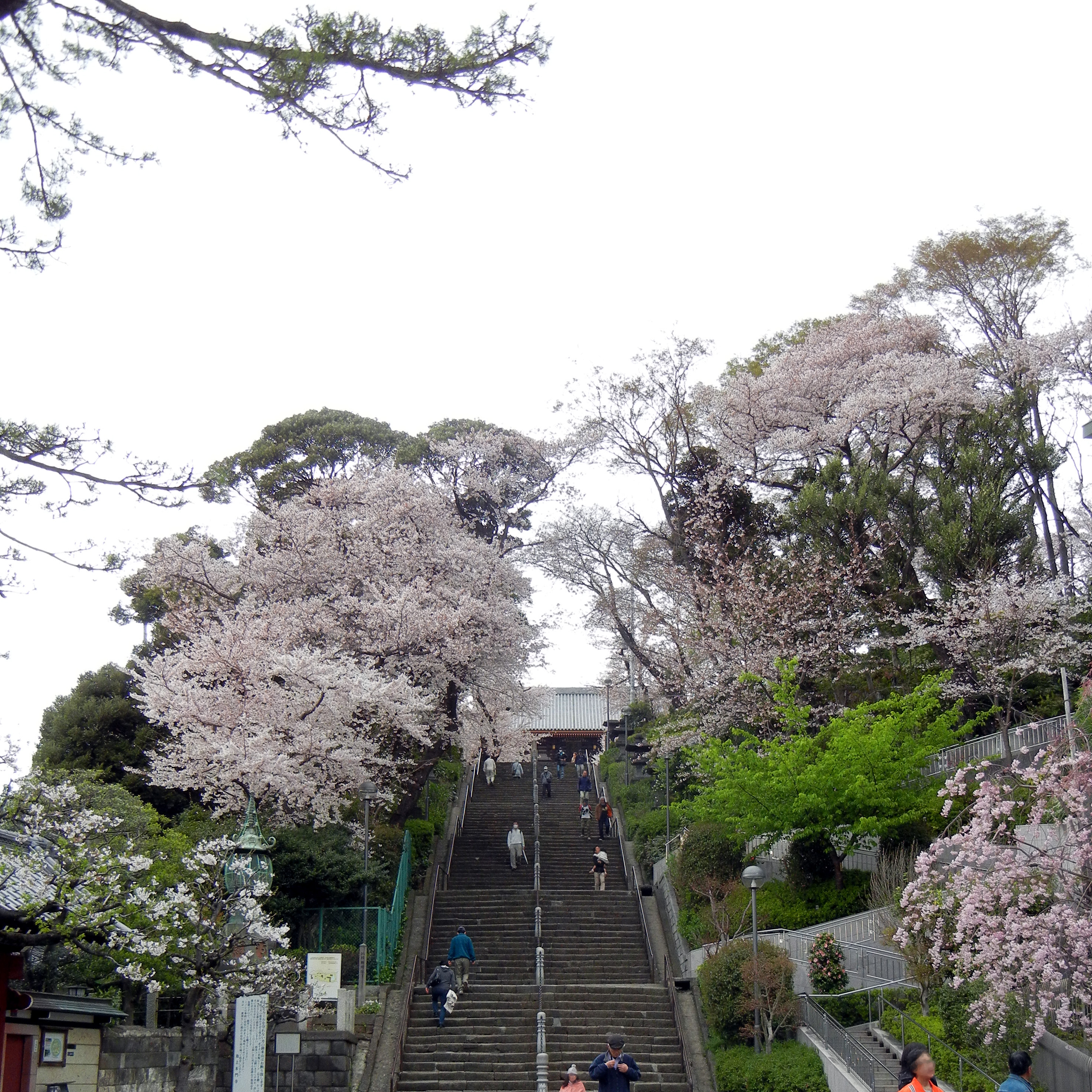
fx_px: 1463
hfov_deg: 40.9
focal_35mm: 41
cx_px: 543
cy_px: 739
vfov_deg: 40.4
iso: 230
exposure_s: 1/172
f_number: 3.6
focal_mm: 6.2
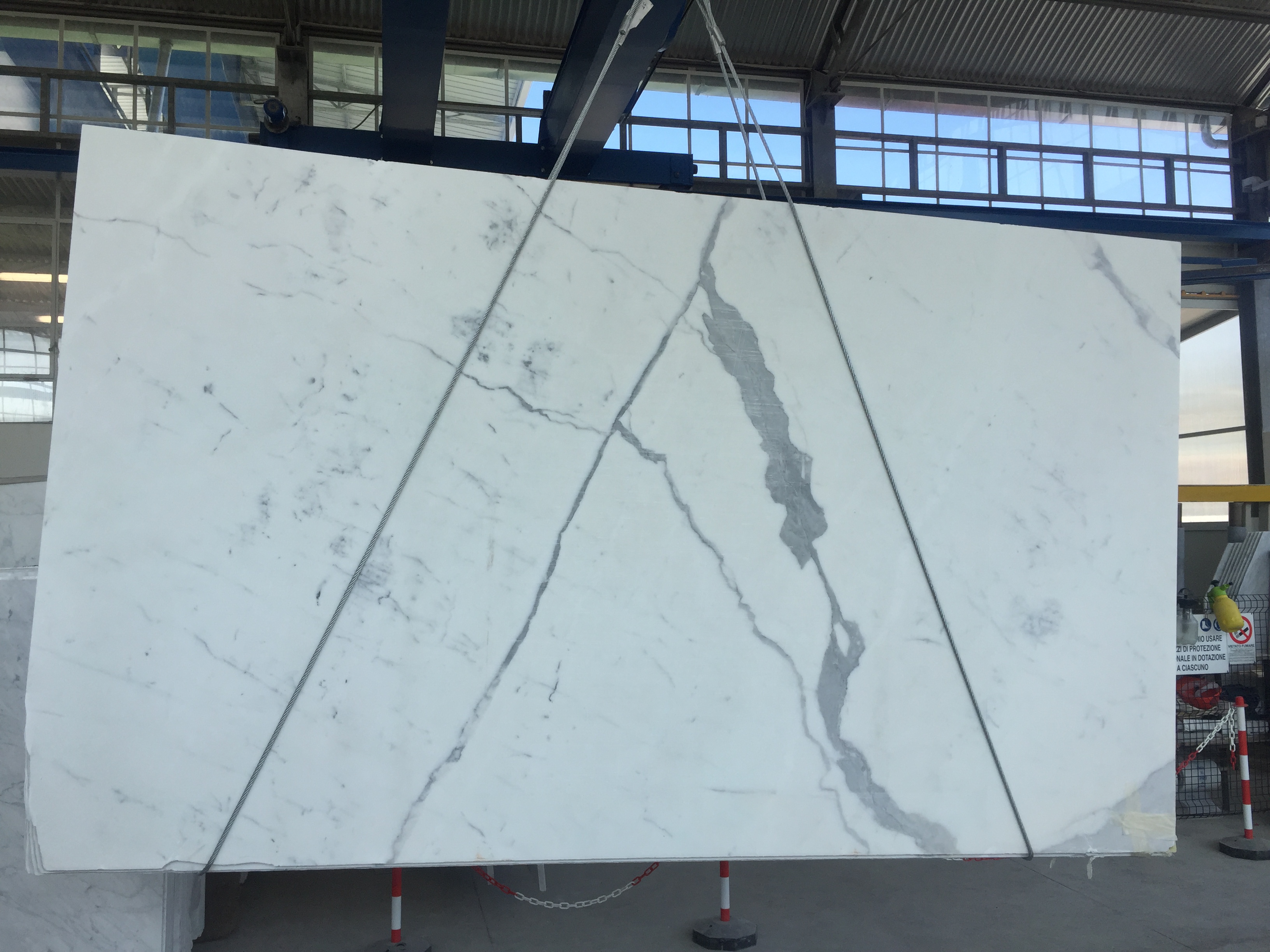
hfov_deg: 61.7
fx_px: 1064
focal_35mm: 29
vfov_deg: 48.2
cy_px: 476
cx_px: 635
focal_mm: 4.15
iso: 32
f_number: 2.2
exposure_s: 1/648
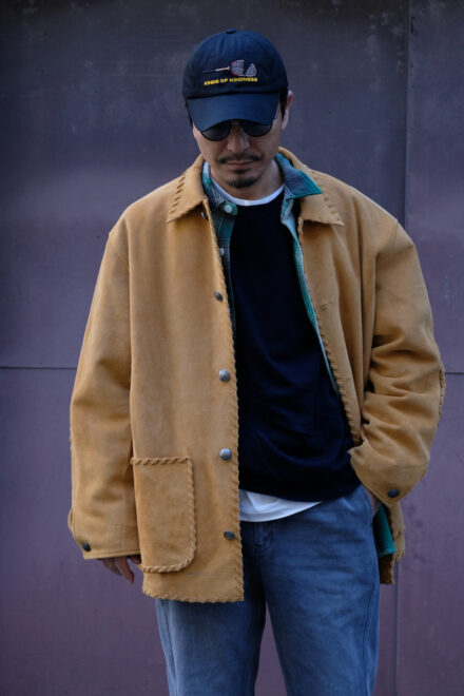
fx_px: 2938
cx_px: 232
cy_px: 348
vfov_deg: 13.5
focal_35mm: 152
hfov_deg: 9.0
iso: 500
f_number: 5.4
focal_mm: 101.2
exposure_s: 1/110
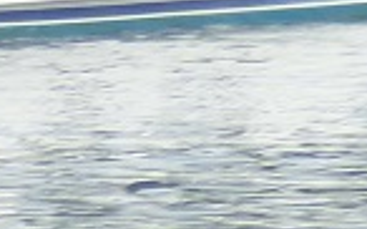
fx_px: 17520
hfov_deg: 1.2
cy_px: -951
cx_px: -558
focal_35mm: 1753
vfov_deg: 0.7
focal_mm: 37.3
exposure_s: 1/125
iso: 100
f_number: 5.8
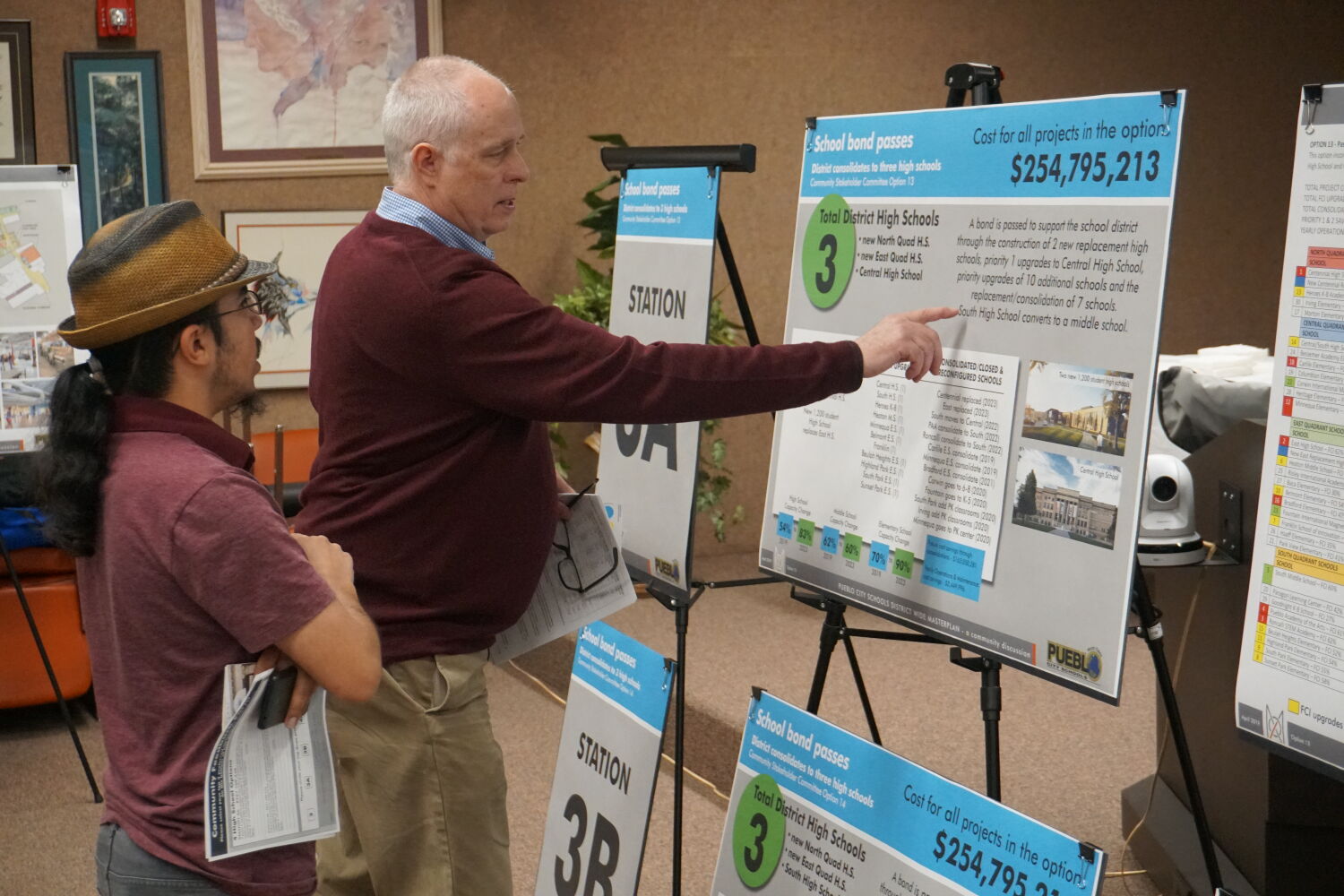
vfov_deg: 23.8
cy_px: 448
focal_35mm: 57
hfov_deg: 35.1
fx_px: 2128
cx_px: 672
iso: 5000
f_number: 5.6
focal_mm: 38
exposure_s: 1/160
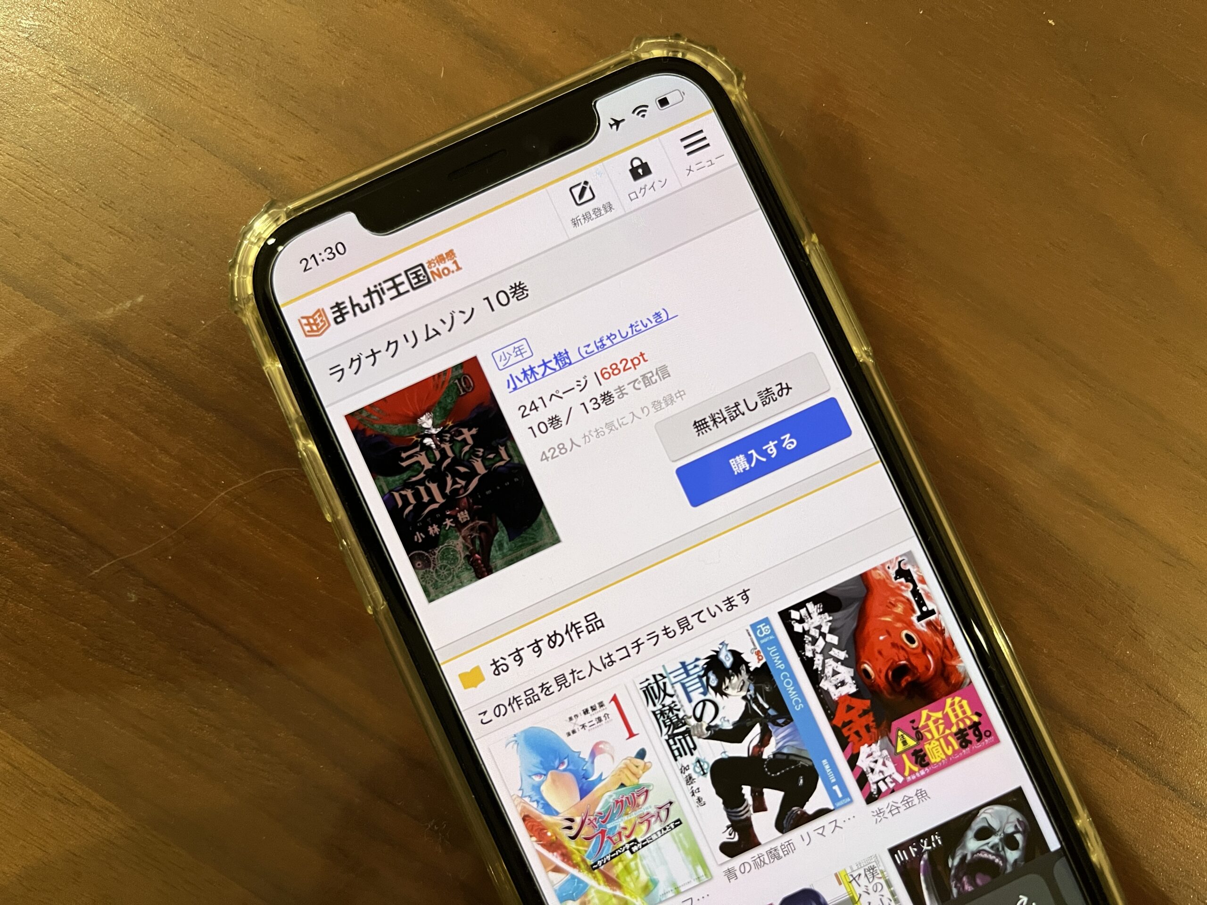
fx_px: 907
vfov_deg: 53.1
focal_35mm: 26
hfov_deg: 67.3
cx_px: 604
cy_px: 452
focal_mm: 5.1
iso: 320
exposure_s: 1/60
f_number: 1.6
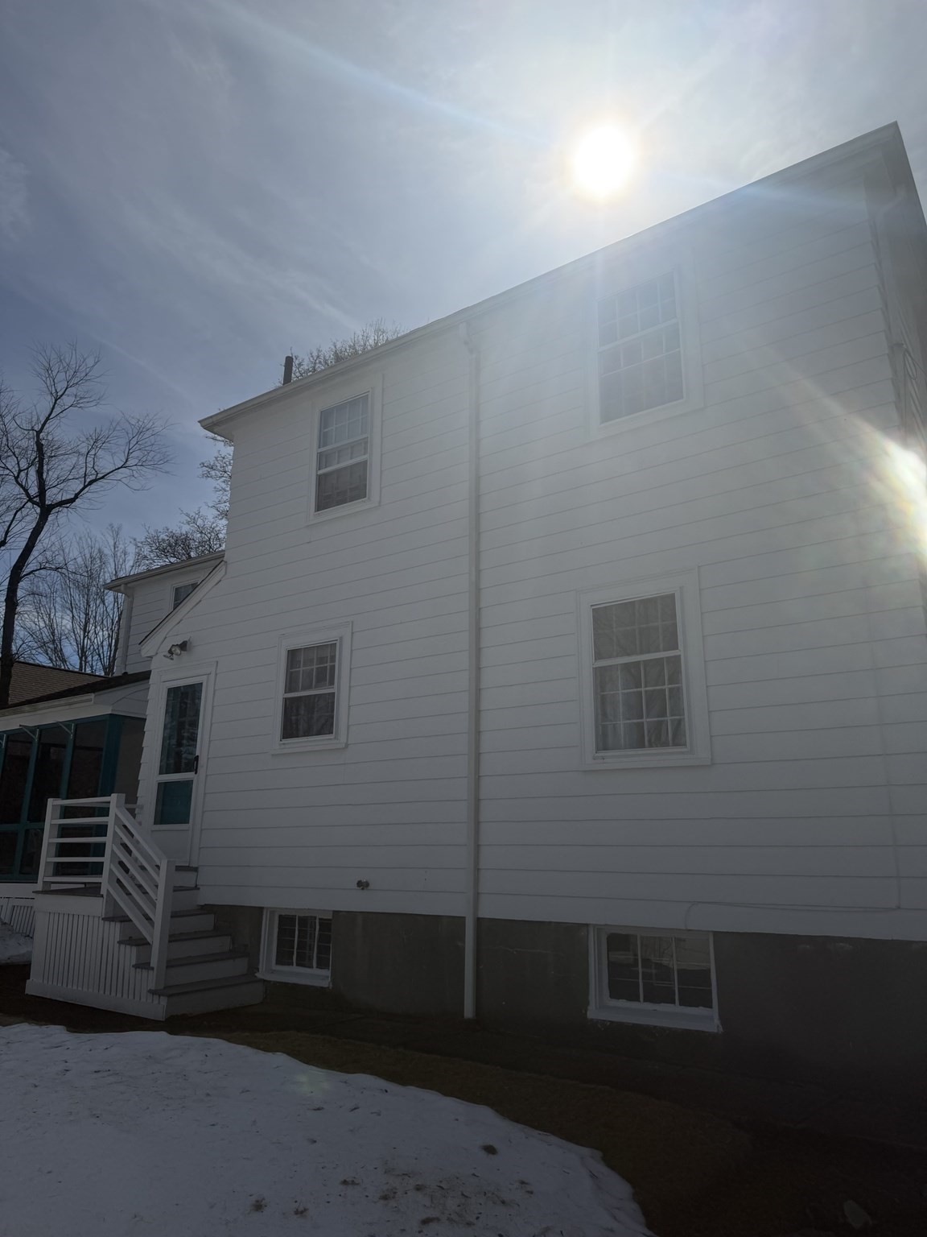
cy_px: 618
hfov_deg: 56.8
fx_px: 857
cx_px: 464
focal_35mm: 24
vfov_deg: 71.6
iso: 80
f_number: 1.78
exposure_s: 1/17544
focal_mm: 6.76
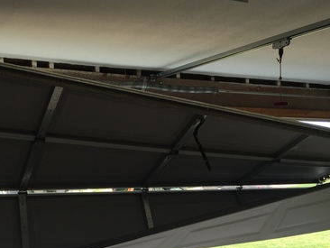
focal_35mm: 49
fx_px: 467
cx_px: 104
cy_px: 188
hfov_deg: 38.3
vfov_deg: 29.2
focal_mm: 4.15
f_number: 2.2
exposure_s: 1/295
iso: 32
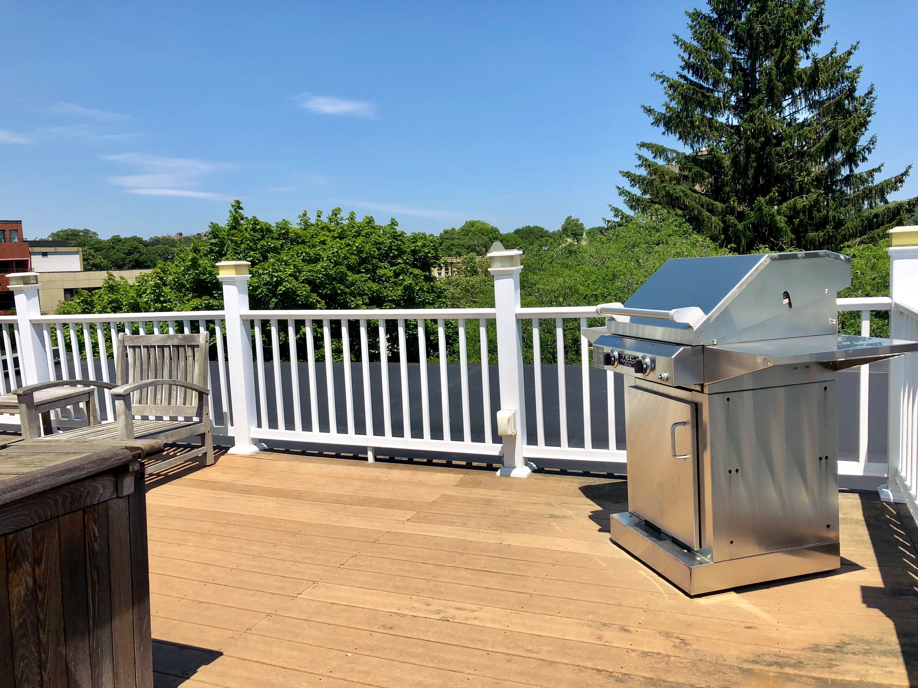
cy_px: 344
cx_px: 459
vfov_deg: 49.7
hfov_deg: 63.4
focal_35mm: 28
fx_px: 743
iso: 20
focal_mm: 3.99
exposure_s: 1/2525
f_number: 1.8
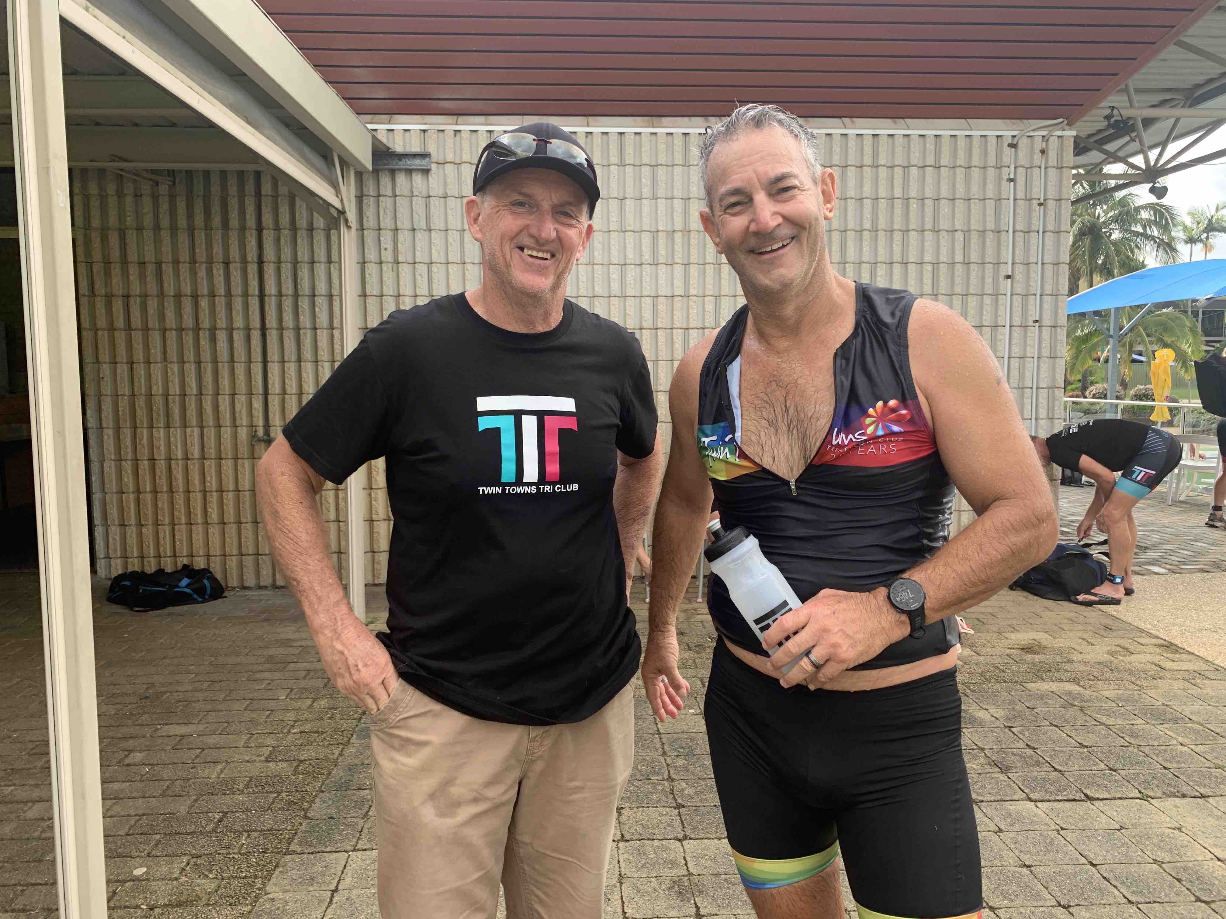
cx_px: 613
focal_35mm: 26
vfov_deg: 53.1
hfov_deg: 67.3
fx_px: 921
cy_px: 460
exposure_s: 1/151
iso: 25
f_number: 1.8
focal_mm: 4.25
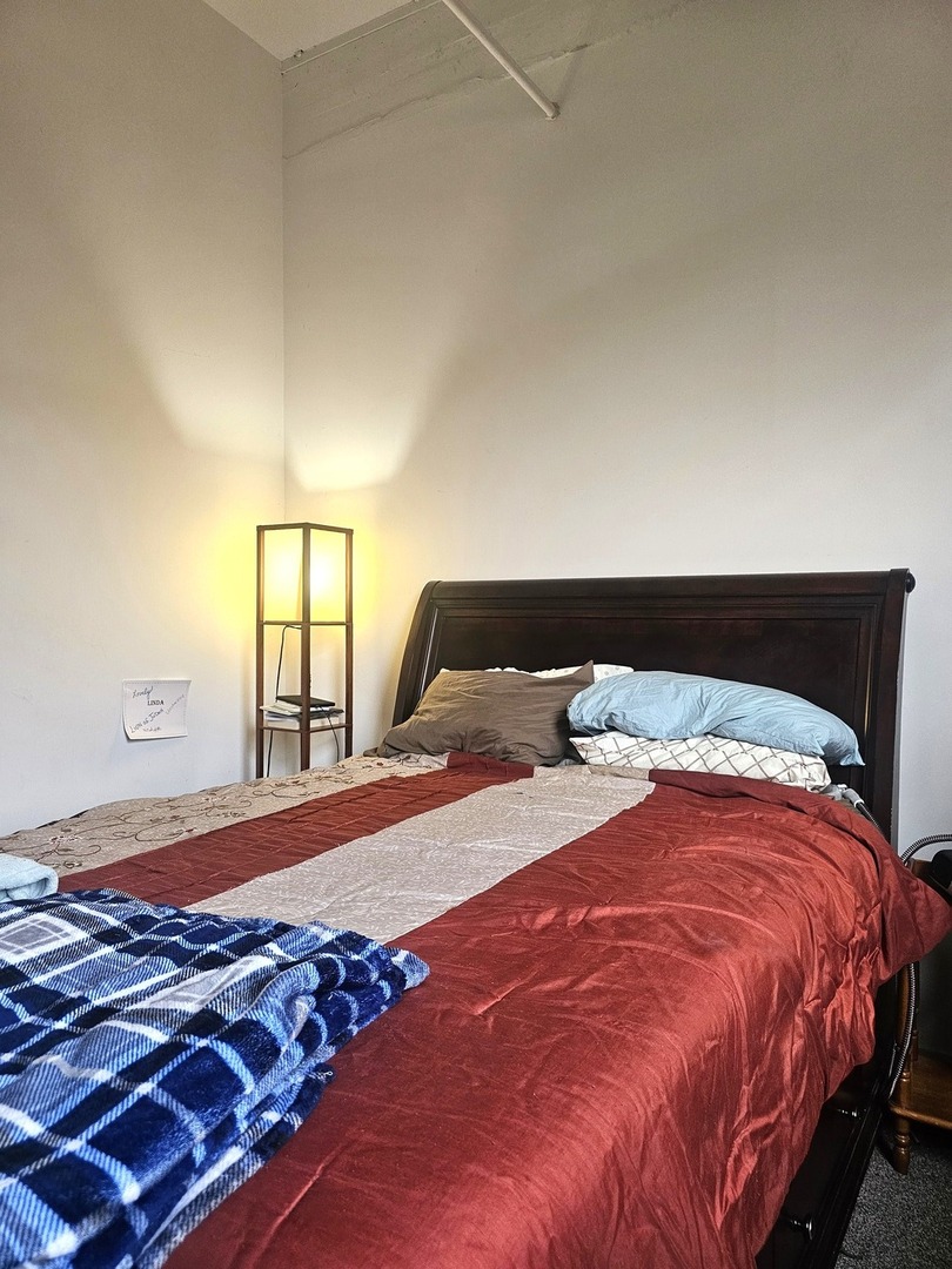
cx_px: 476
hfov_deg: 58.9
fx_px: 843
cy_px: 634
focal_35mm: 23
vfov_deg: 73.9
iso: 400
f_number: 1.7
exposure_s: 1/120
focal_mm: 6.3
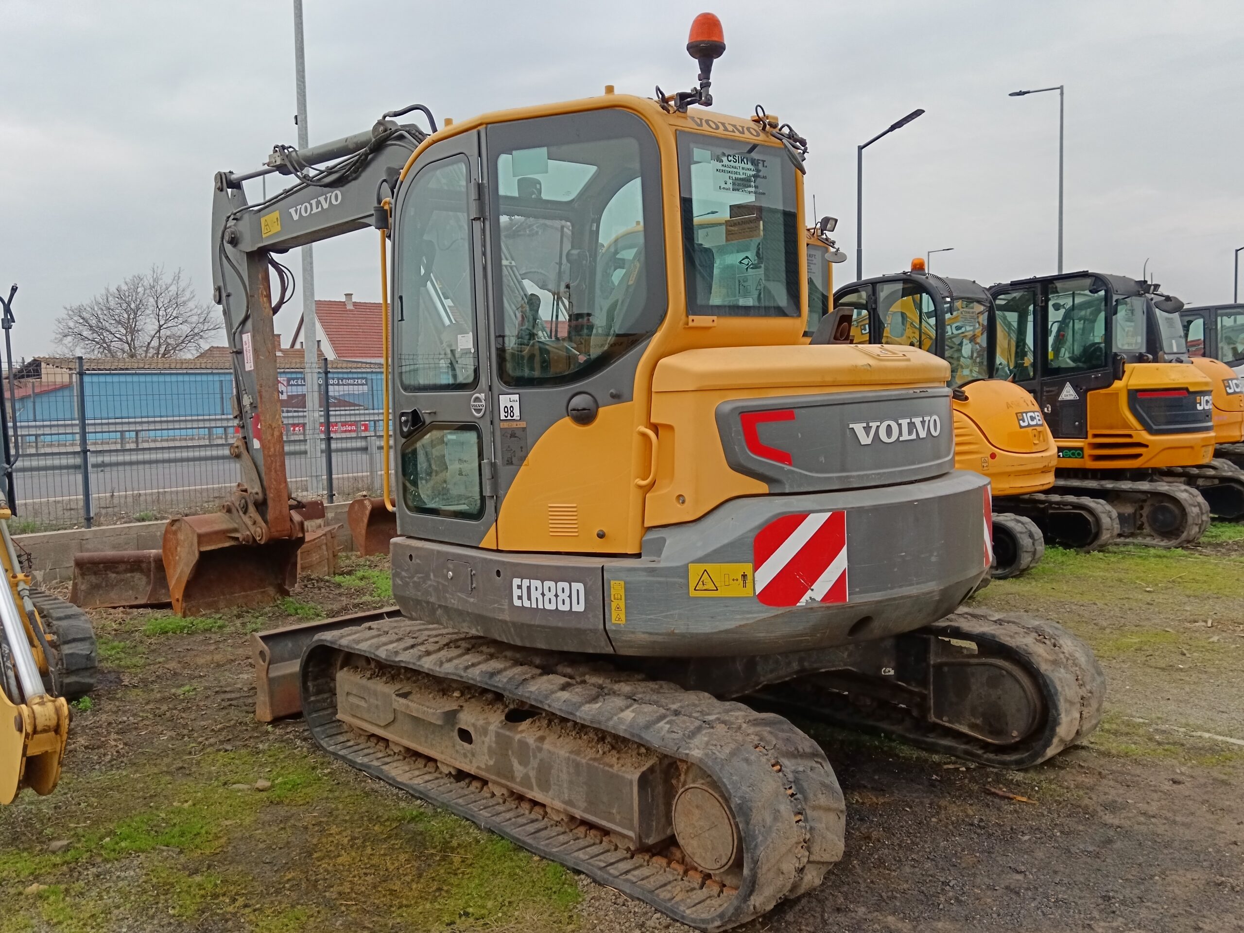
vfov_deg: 45.4
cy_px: 466
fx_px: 1114
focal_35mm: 31
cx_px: 622
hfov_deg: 58.4
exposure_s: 1/206
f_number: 1.9
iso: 100
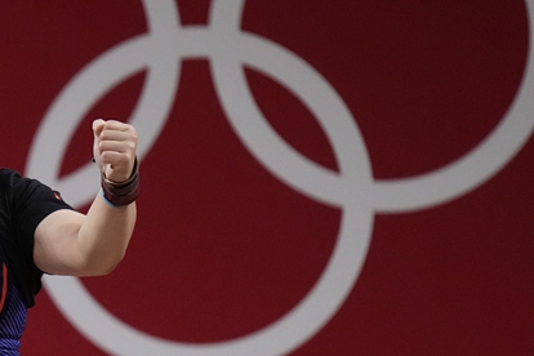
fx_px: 17205
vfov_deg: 1.2
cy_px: 365
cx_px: -215
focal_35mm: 1160
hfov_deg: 1.8
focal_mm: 400
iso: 4000
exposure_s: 1/1600
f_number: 2.8
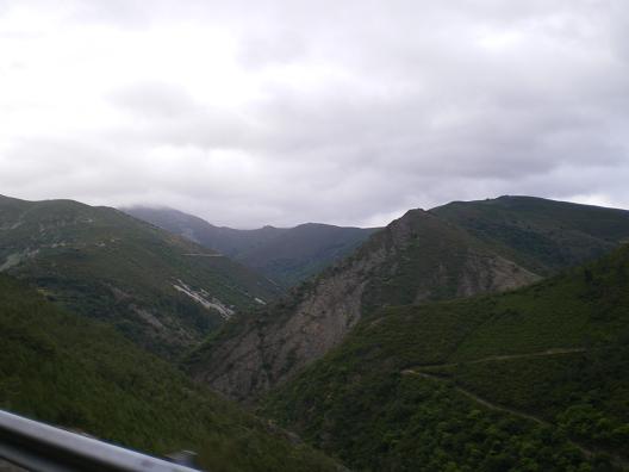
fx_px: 690
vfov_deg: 37.7
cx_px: 314
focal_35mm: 38
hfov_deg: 49.0
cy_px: 236
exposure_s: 1/125
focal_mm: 6.3
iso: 64
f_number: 3.1
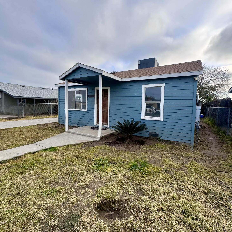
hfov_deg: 84.0
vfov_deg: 84.0
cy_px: 113
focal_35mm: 17
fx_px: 129
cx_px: 114
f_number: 2.2
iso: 40
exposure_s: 1/459
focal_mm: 2.22
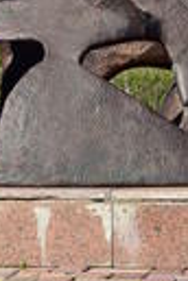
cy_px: -179
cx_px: 5
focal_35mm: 229
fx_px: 1794
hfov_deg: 6.0
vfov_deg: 8.7
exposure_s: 1/250
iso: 100
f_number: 8
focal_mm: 34
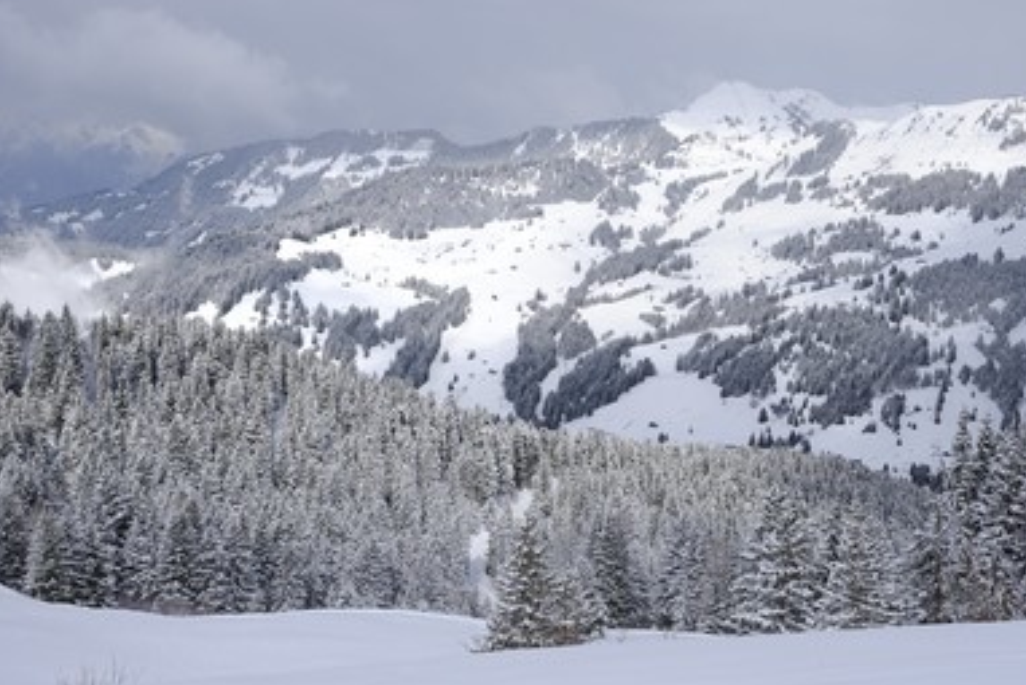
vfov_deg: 30.5
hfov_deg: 44.5
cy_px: 312
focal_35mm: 44
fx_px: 1254
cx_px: 510
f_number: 14
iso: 200
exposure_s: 1/320
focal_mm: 40
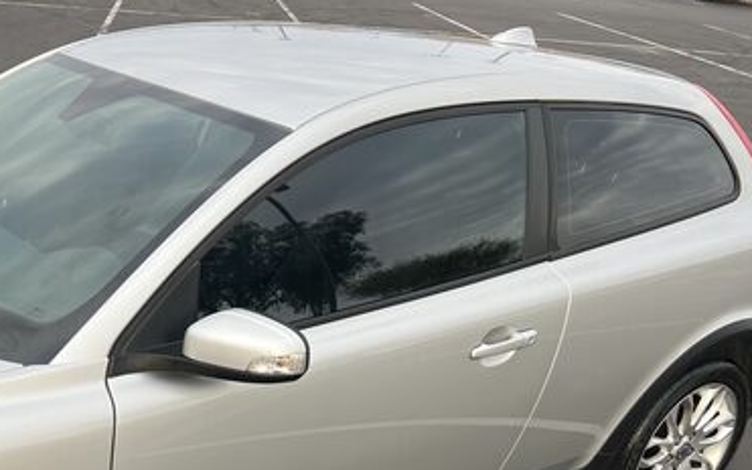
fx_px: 1066
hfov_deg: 36.6
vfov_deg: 23.3
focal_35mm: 52
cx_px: 83
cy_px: 524
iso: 50
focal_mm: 5.7
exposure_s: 1/346
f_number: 1.5
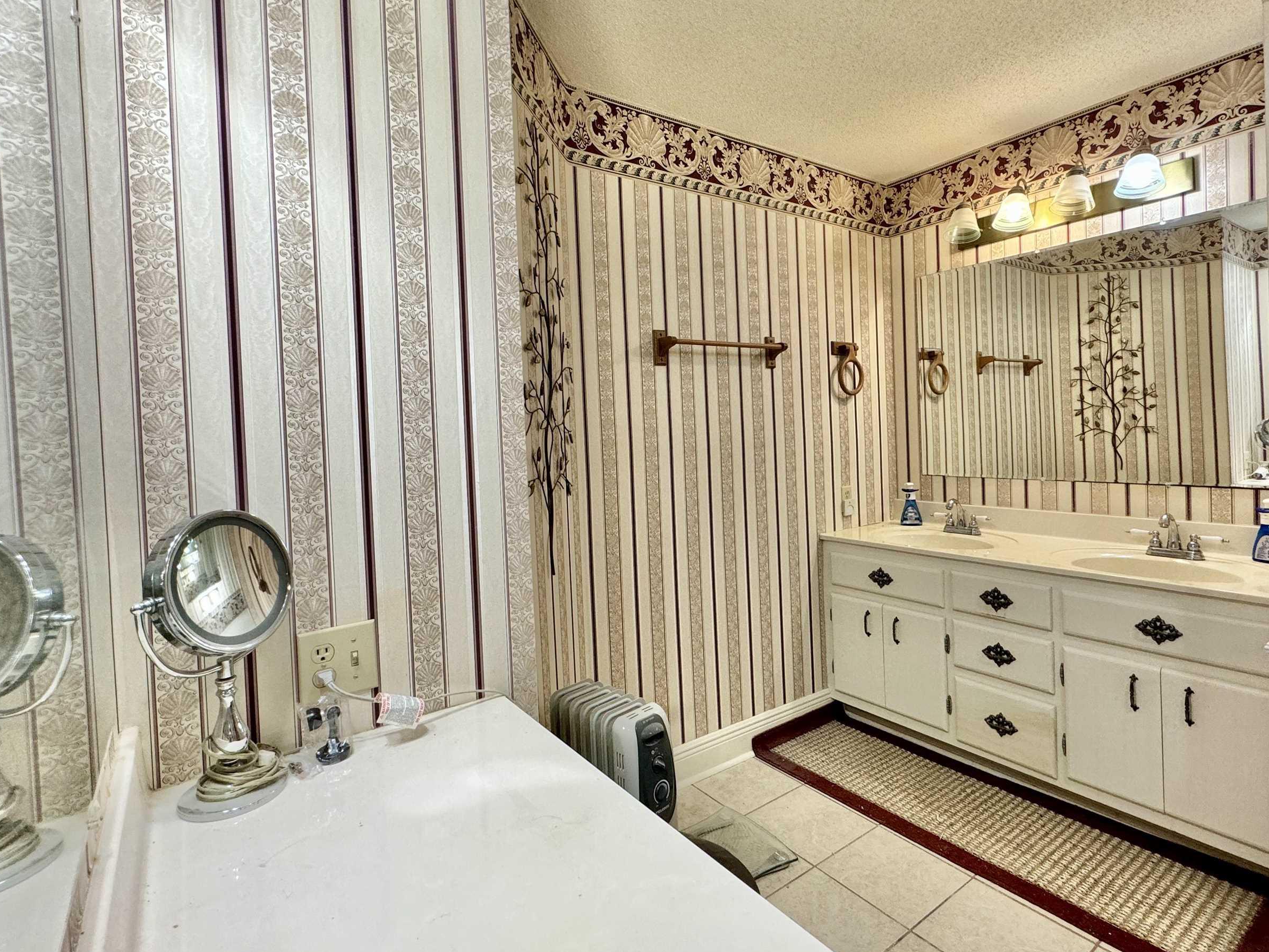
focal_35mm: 18
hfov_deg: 87.7
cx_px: 658
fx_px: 660
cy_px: 440
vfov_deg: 71.5
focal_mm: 2.22
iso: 200
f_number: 2.2
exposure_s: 1/120
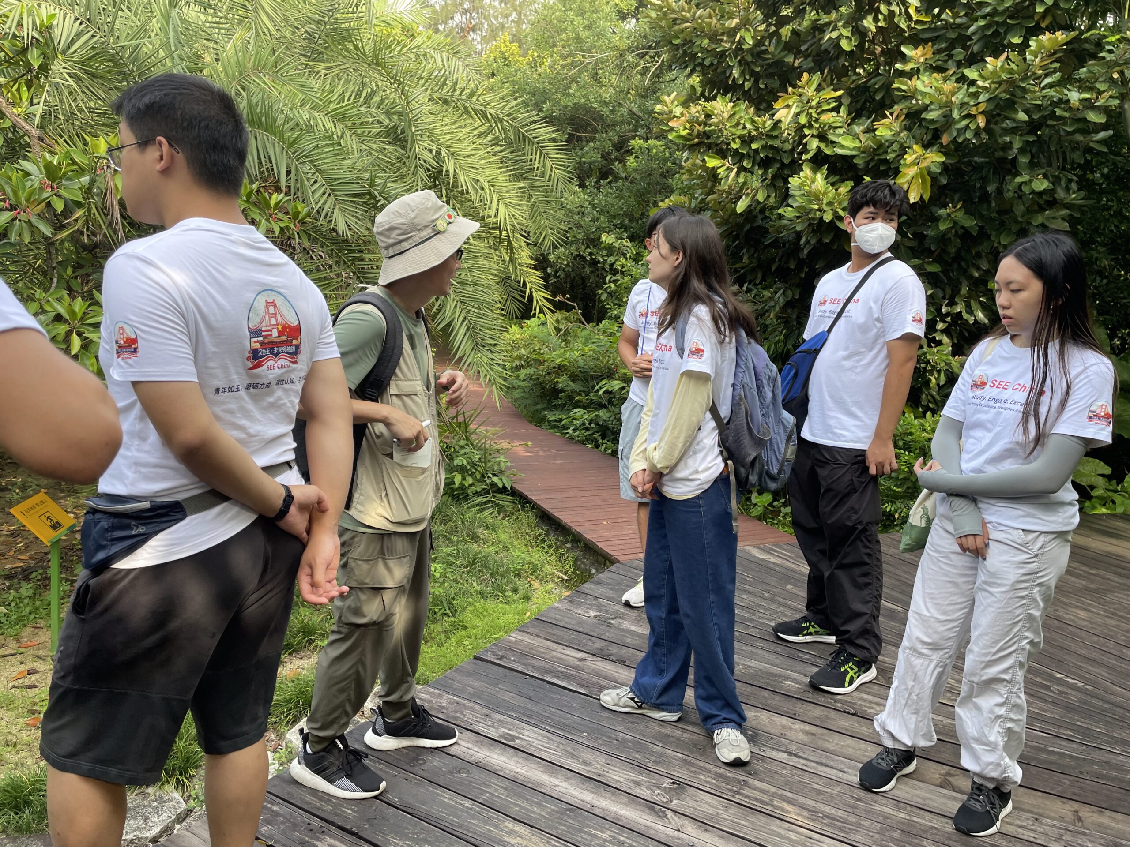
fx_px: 849
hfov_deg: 67.3
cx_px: 565
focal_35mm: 26
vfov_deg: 53.1
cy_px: 424
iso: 32
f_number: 1.6
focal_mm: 4.2
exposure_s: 1/247
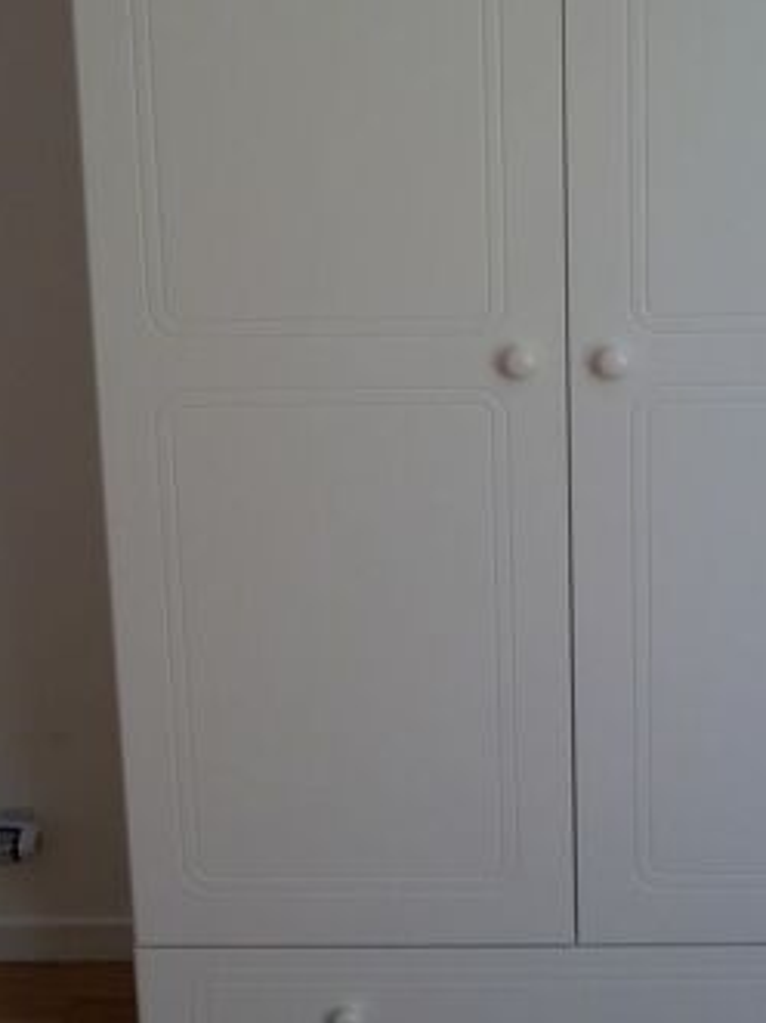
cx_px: 528
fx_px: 1712
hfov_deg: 25.0
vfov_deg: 32.9
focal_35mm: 58
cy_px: 337
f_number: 3.4
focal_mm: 5
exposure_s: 1/60
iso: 100
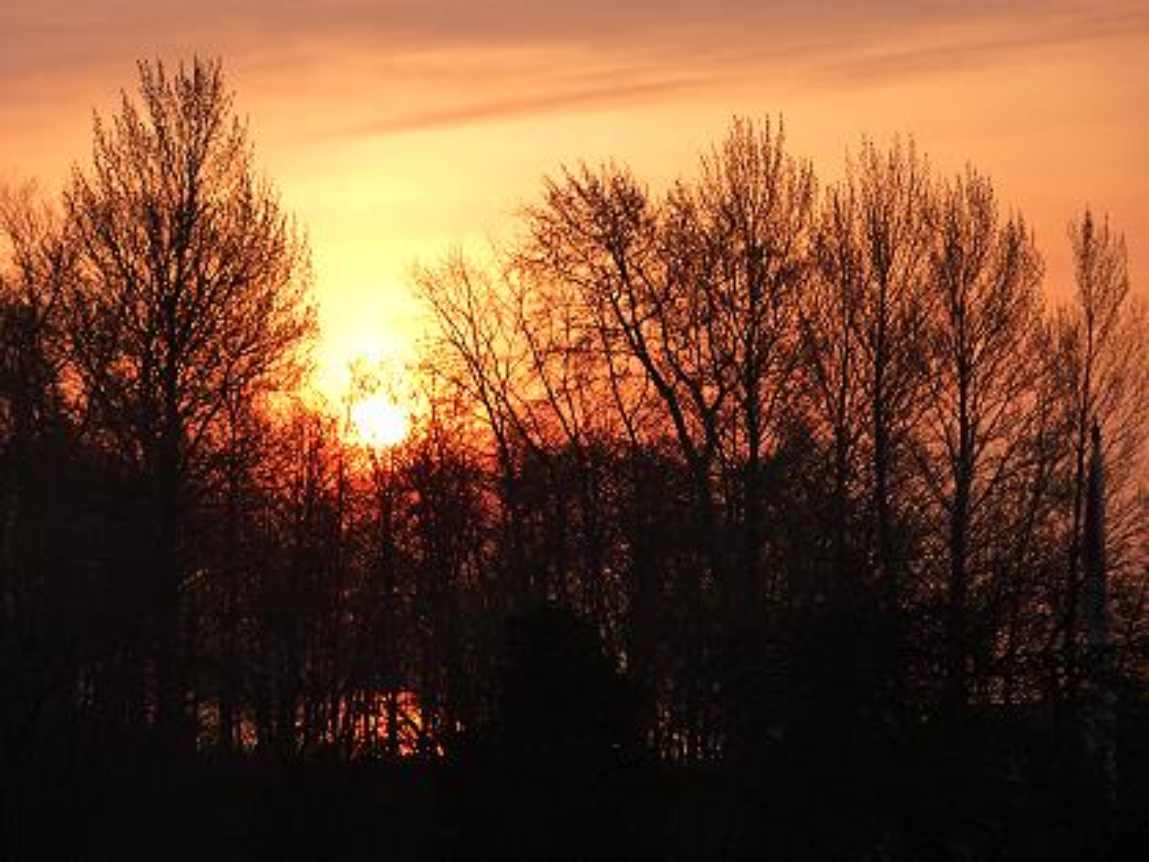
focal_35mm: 147
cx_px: 574
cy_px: 431
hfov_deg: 13.4
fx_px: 4879
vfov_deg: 10.1
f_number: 4.5
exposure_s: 1/400
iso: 125
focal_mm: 24.1
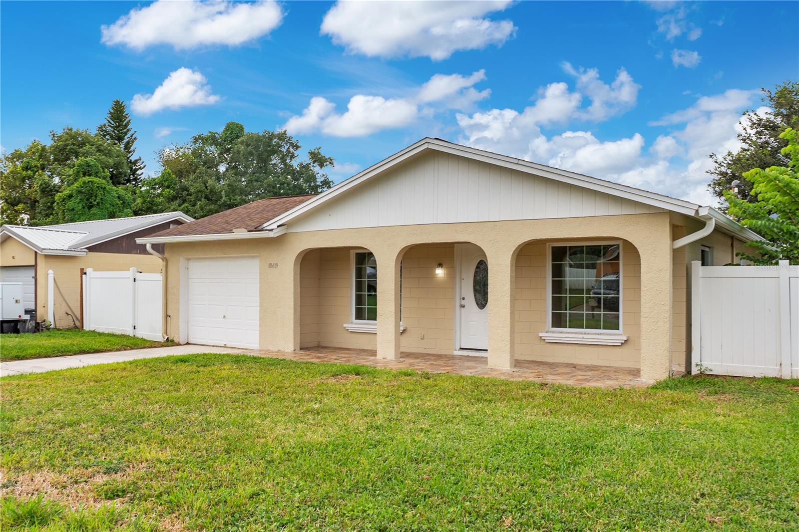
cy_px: 266
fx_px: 355
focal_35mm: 16
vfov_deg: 73.7
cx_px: 400
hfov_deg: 96.7
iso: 100
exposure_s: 1/100
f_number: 6.3
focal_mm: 16
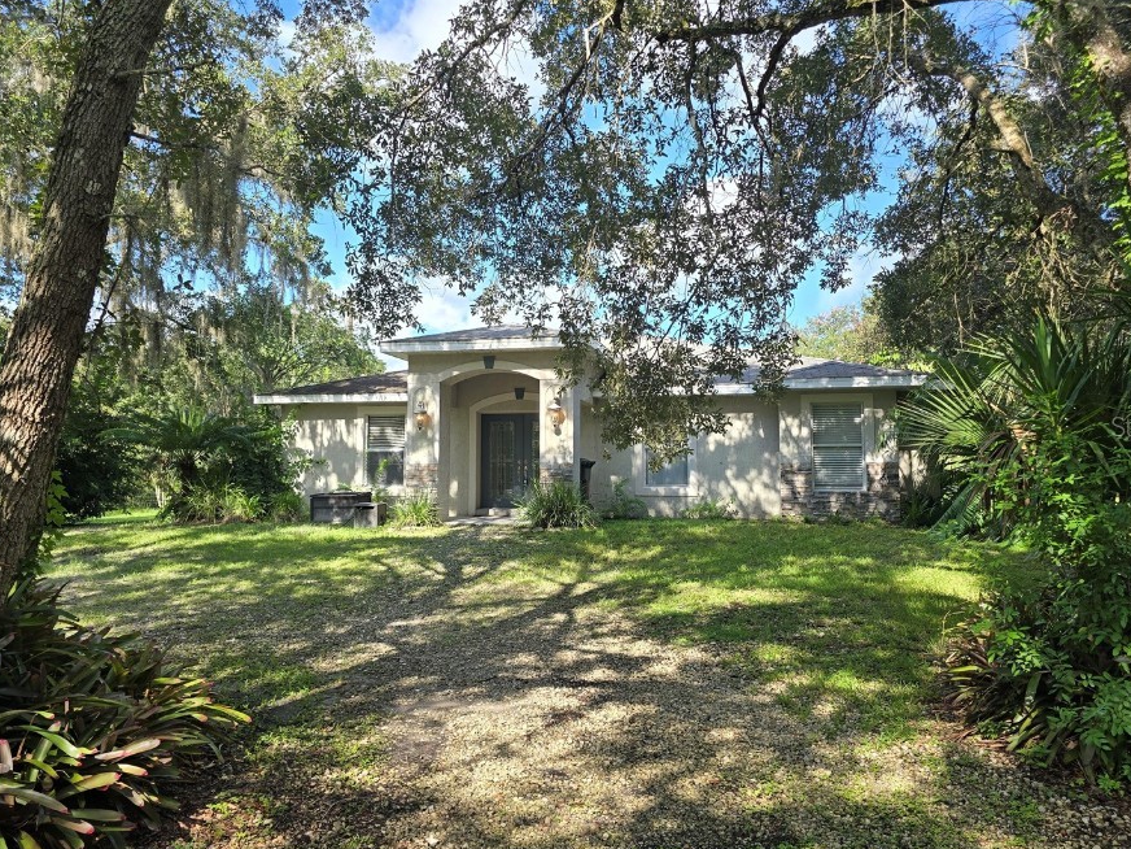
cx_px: 569
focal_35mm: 27
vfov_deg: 51.4
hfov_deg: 65.3
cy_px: 426
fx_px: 882
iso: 12
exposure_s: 1/254
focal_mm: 6.3
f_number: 1.7
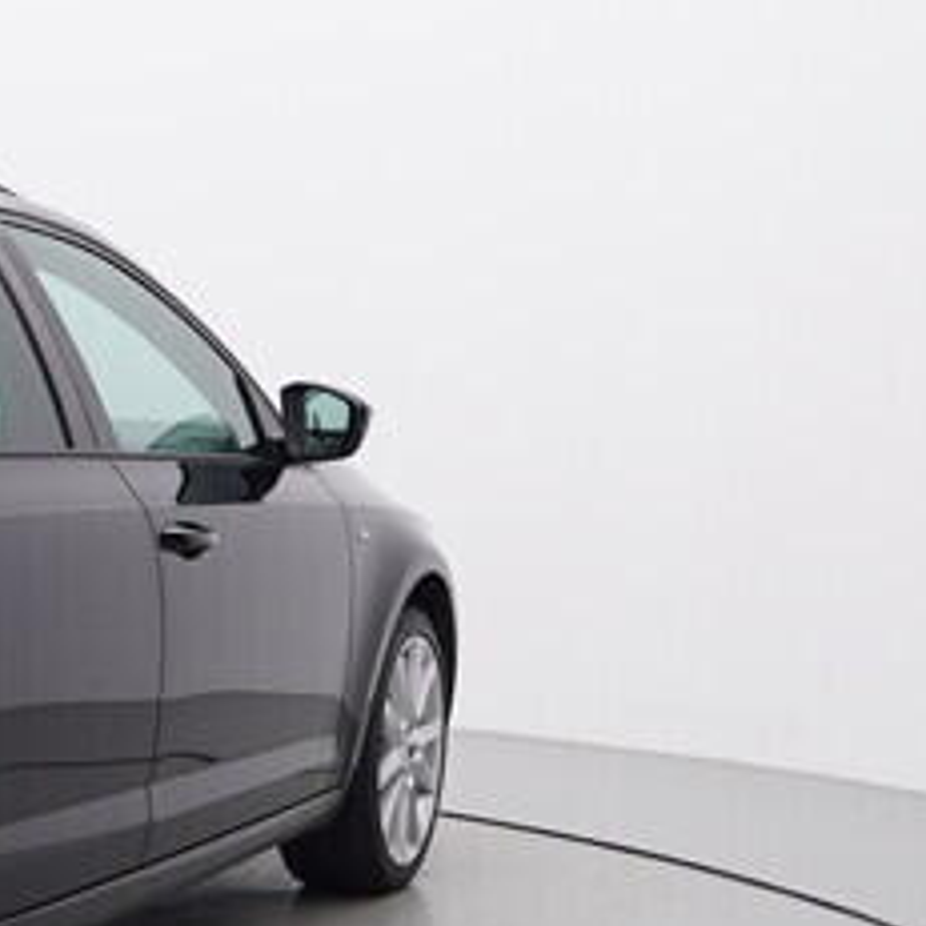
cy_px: 718
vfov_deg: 20.2
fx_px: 2569
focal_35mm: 85
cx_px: -337
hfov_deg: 18.7
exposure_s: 1/80
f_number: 5
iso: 200
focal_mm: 15
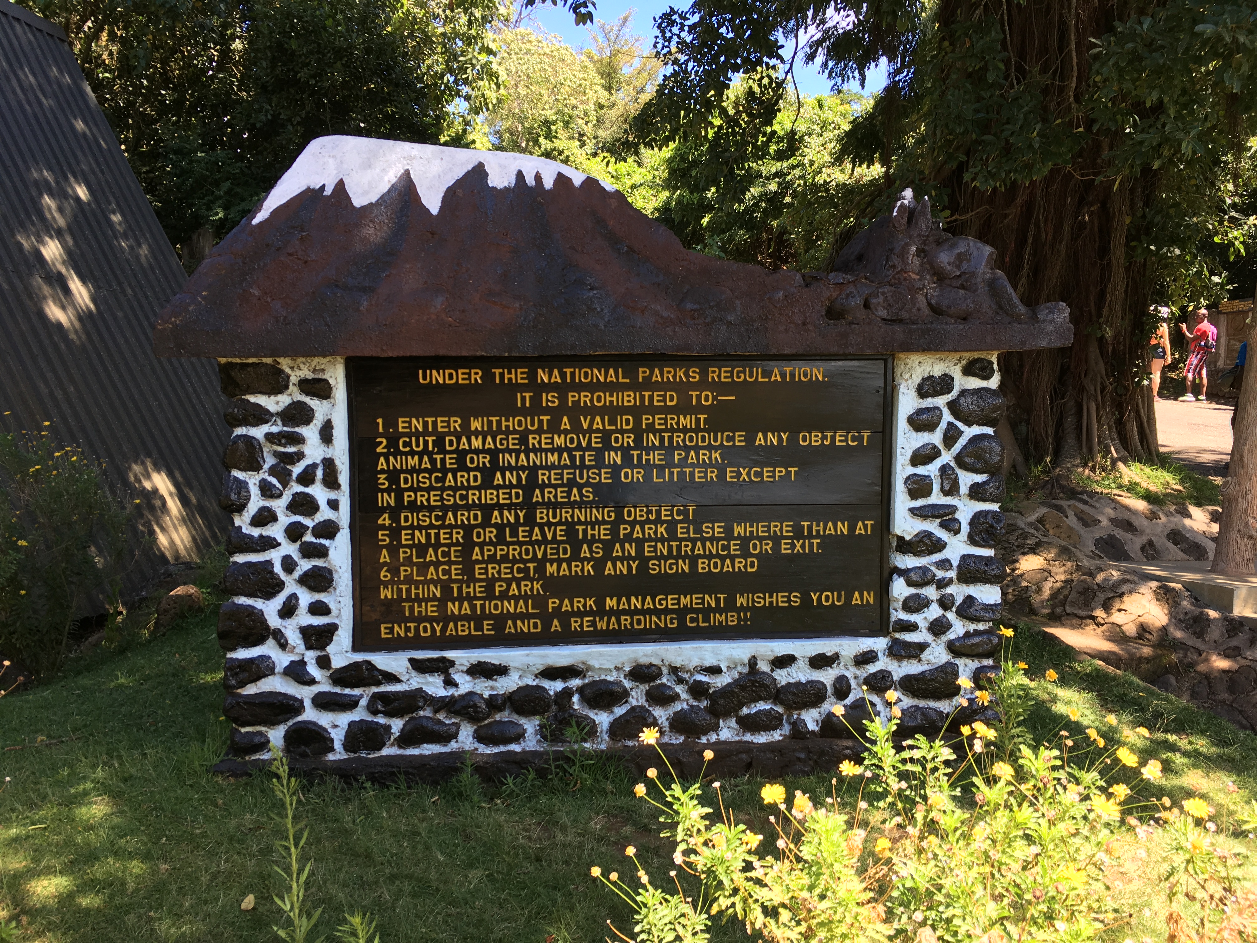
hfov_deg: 61.7
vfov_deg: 48.2
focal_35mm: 29
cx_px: 628
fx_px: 1053
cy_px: 472
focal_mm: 4.15
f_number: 2.2
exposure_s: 1/189
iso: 25
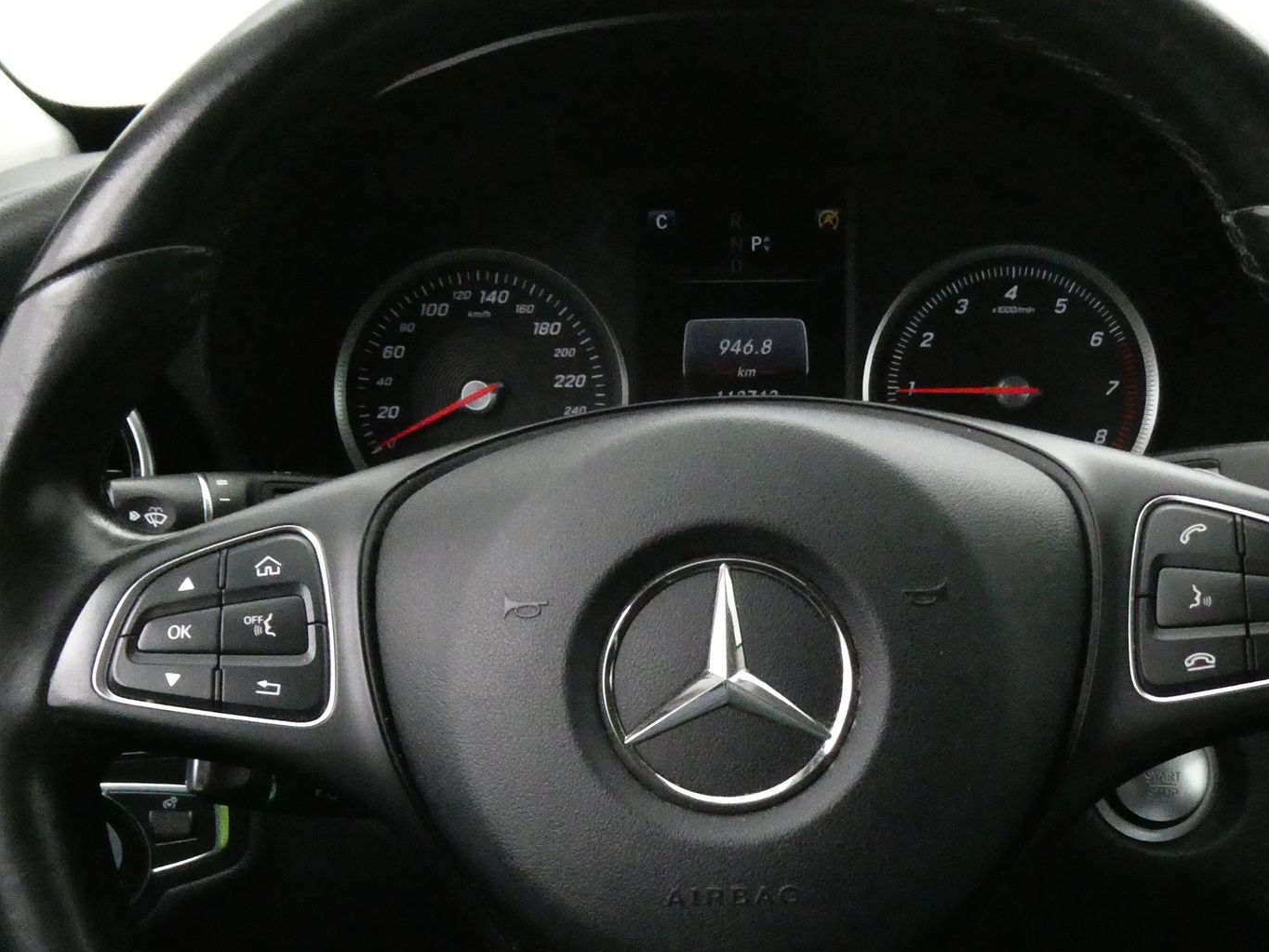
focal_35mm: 44
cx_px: 701
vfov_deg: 32.6
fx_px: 1613
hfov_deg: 42.9
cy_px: 645
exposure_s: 1/25
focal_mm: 4.3
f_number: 3.3
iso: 1600
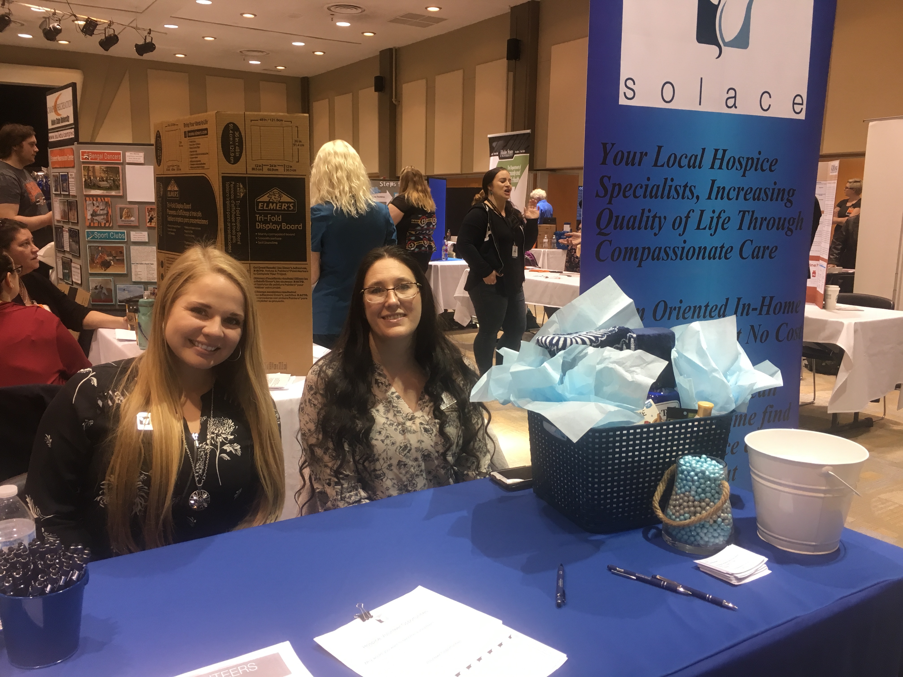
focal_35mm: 29
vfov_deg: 48.2
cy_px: 338
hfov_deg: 61.7
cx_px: 452
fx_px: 756
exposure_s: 1/30
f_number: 2.2
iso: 64
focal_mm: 4.15
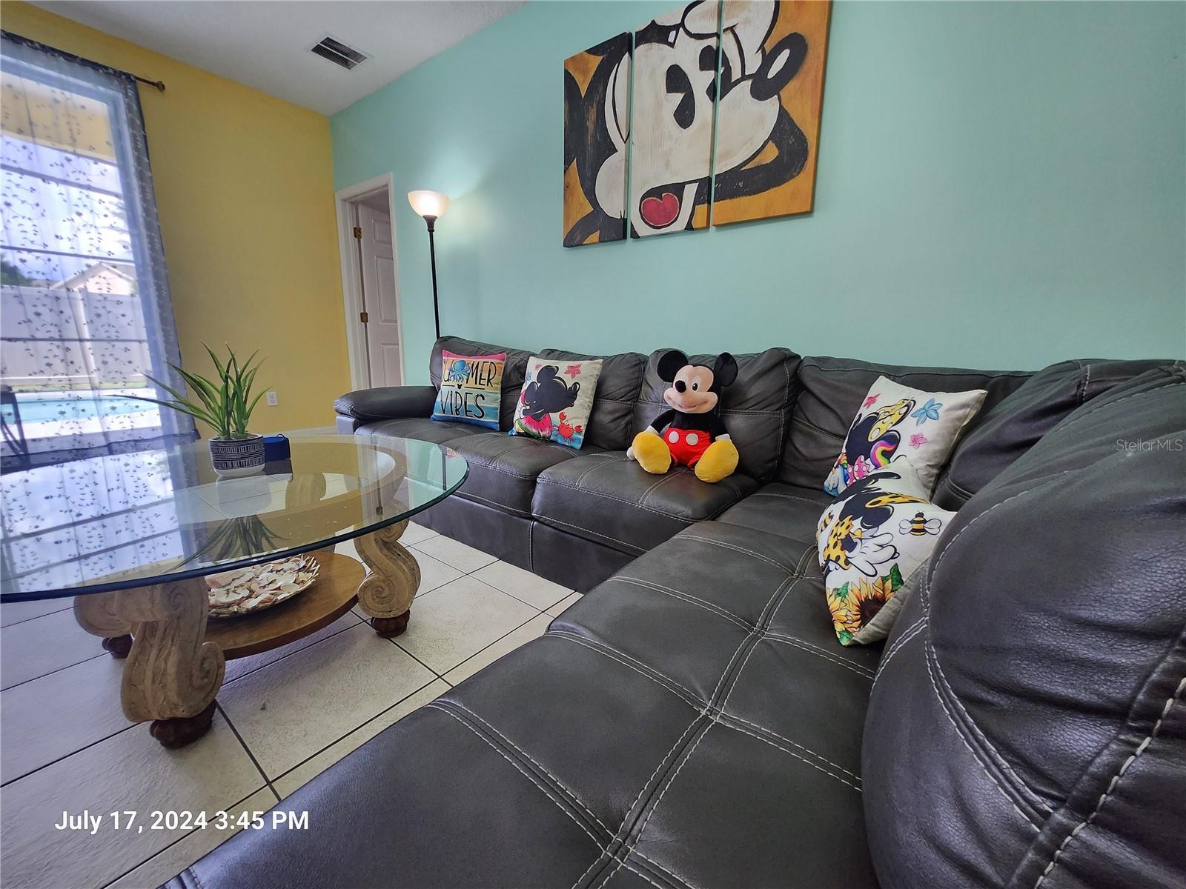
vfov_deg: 89.9
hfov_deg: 106.2
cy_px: 444
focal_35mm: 13
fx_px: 445
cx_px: 593
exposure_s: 1/60
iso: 160
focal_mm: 1.74
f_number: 2.2
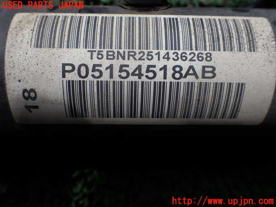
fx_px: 239
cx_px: 138
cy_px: 104
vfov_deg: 46.8
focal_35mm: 30
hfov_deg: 60.0
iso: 100
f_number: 3.2
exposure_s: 1/640
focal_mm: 5.4
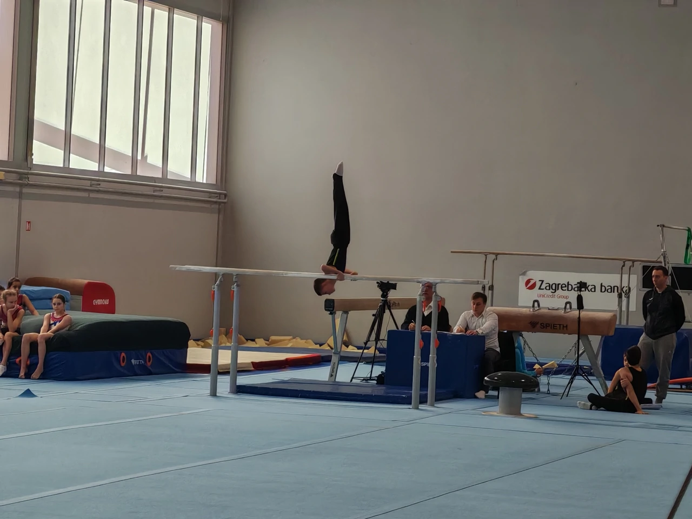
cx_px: 346
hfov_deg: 15.8
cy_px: 260
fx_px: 2499
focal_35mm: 125
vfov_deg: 11.9
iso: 64
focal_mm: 8.67
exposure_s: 1/100
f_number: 2.4
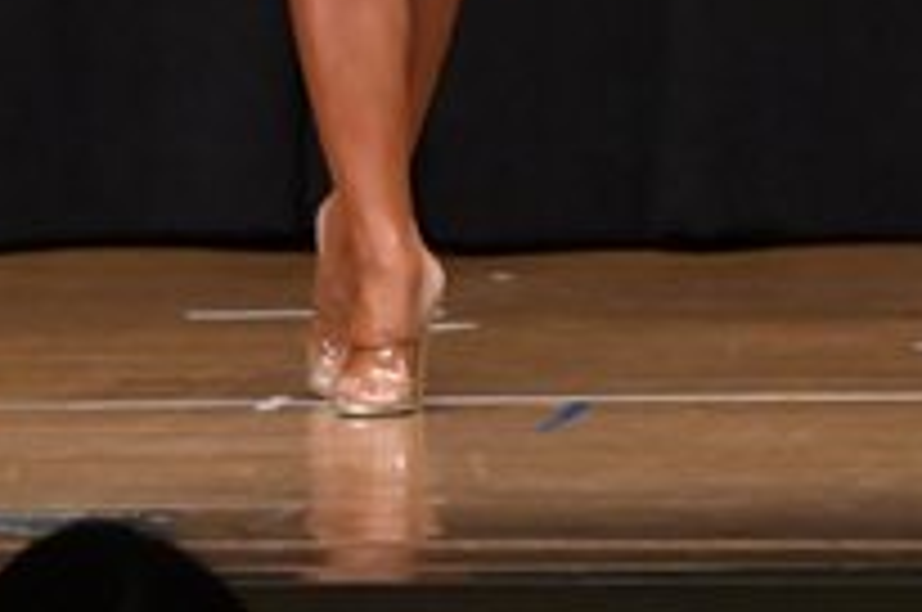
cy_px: -423
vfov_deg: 1.7
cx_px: 335
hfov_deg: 2.5
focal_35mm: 822
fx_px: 21019
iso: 6400
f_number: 5.6
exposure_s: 1/400
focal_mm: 145
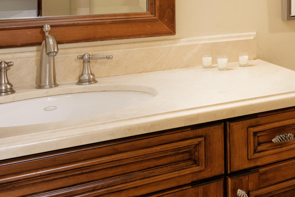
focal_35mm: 64
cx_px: 379
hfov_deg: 26.8
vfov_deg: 20.6
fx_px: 525
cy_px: 1
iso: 100
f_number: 7.1
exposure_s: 2
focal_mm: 20
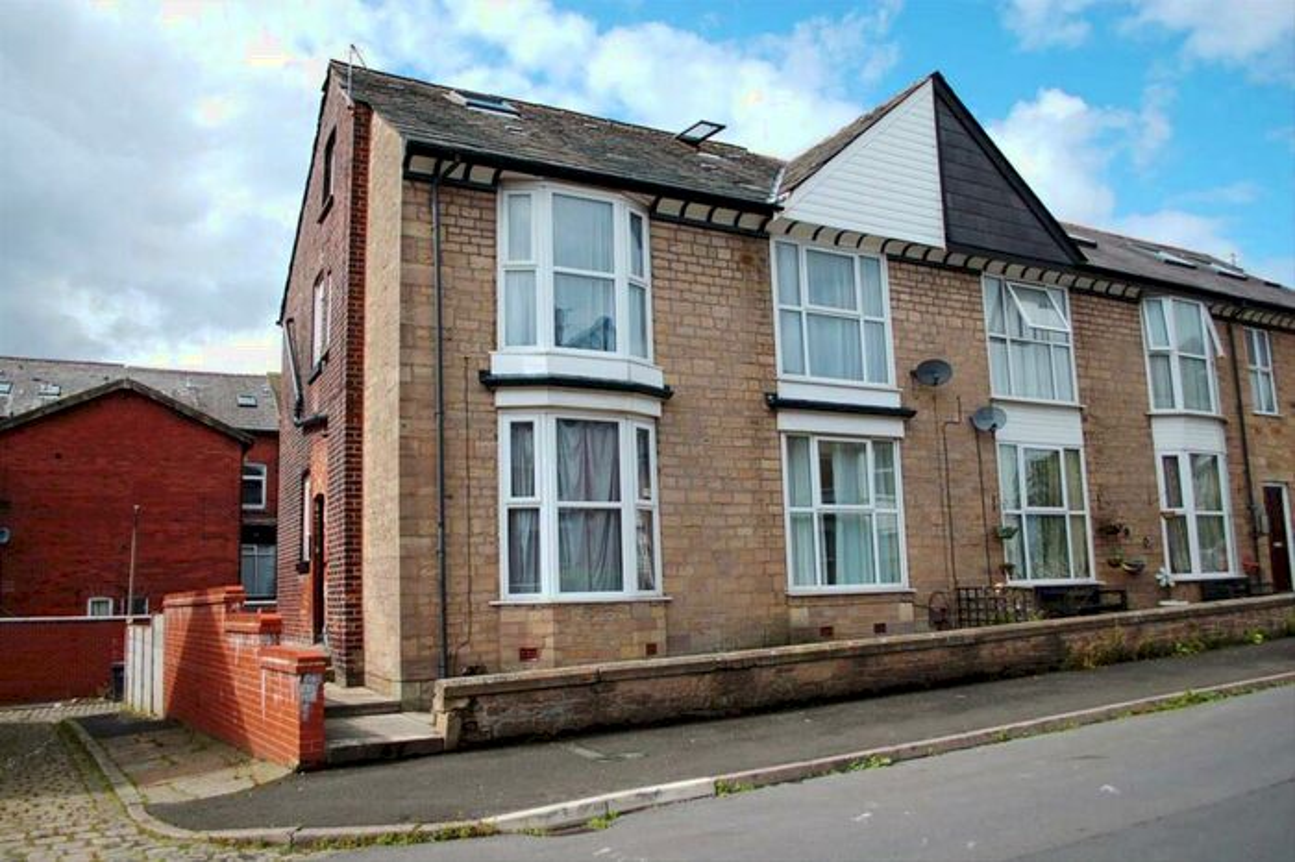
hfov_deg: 67.4
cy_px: 431
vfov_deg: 47.9
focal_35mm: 27
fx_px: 971
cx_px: 648
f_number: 3.5
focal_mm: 18
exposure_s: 1/1250
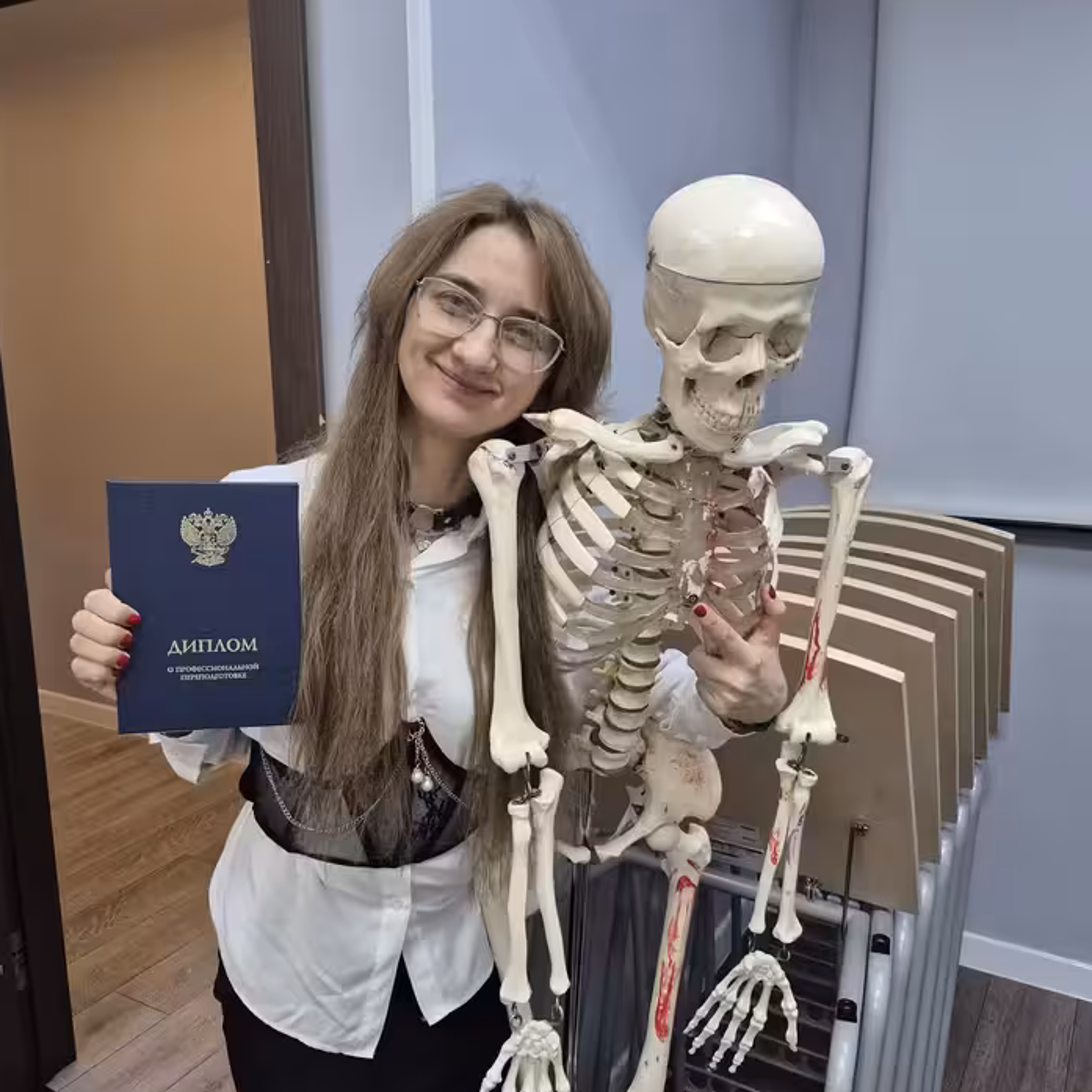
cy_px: 564
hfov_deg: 57.3
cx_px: 530
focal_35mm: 28
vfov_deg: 57.3
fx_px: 999
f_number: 1.8
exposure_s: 1/100
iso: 320
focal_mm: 5.4
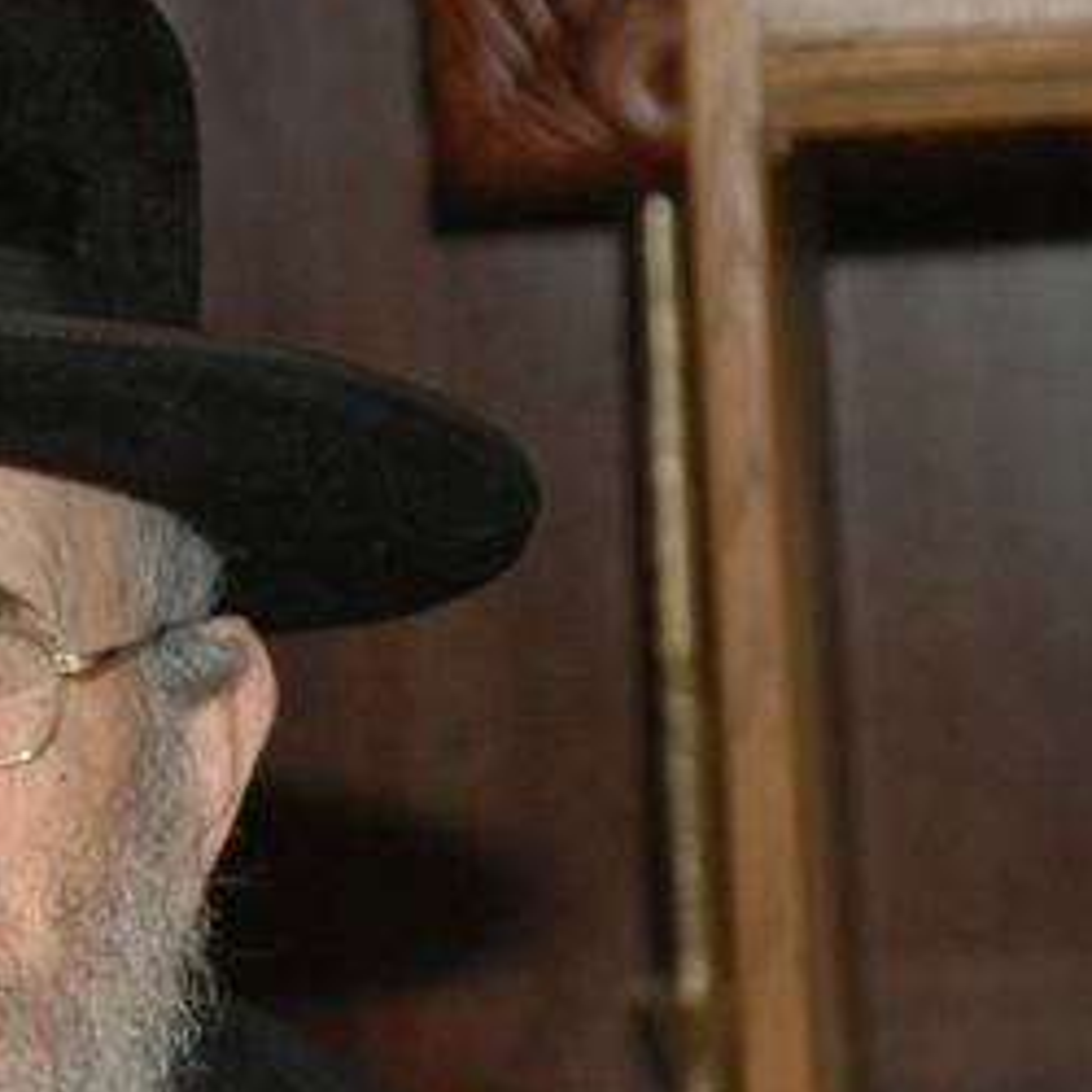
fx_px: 8566
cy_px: 1155
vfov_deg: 7.3
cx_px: 904
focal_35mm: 240
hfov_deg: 7.3
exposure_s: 1/60
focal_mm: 46
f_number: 5
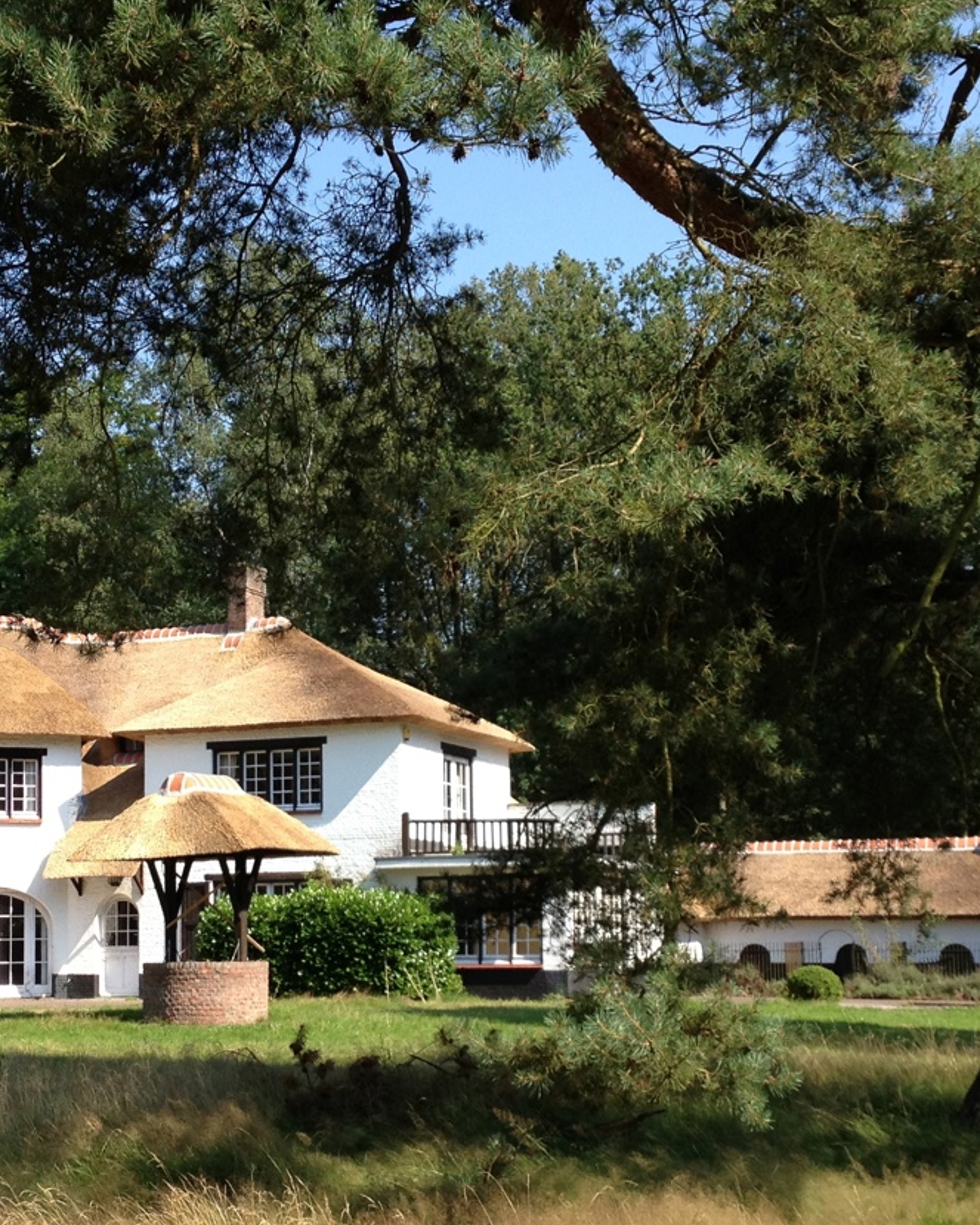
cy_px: 725
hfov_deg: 23.1
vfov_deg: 28.6
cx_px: 367
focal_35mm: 66
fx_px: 2392
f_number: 2.4
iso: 64
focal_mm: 4.28
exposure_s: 1/767
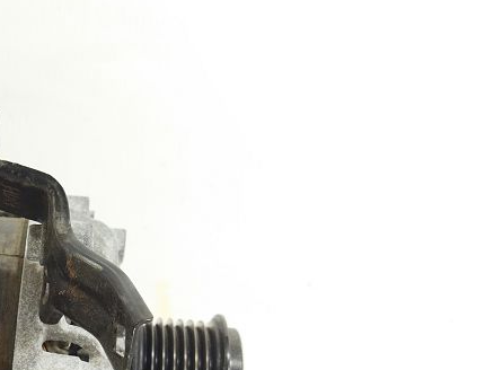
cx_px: -70
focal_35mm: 74
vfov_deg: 19.1
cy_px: 406
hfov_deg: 24.3
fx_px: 1055
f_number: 1.79
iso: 128
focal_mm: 4.71
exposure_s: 1/100
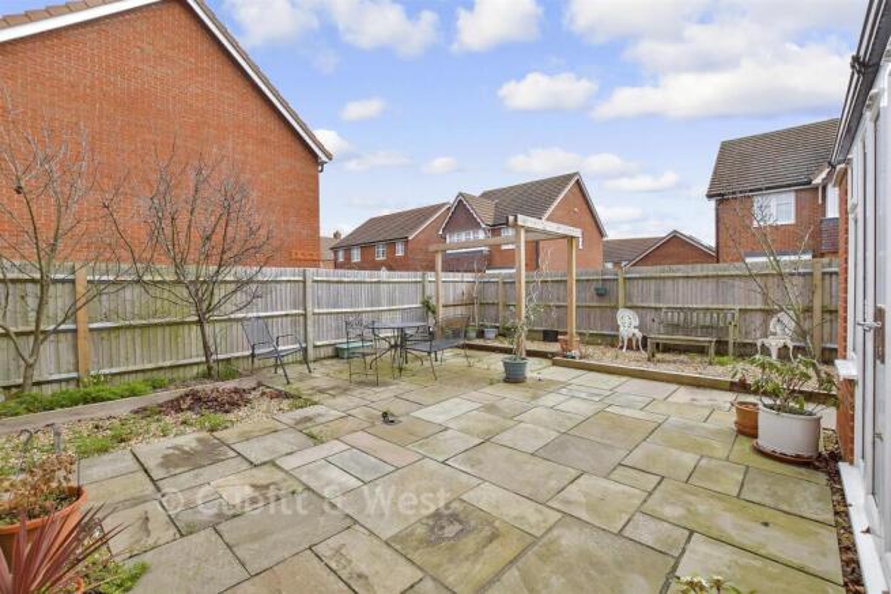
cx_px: 446
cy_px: 297
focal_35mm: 15
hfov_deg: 100.4
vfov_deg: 77.4
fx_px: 371
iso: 400
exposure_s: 1/250
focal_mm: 10
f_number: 8
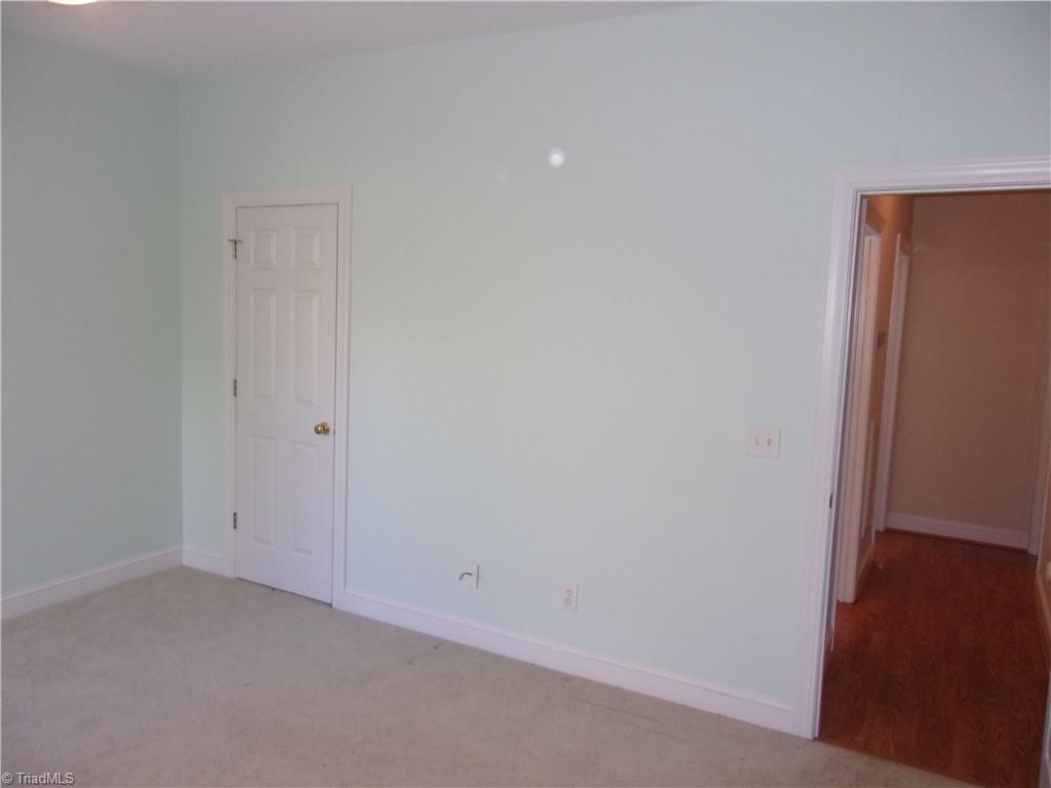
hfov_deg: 65.3
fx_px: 820
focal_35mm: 27
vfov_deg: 51.4
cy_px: 394
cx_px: 526
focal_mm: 4.9
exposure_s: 1/34
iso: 160
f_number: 3
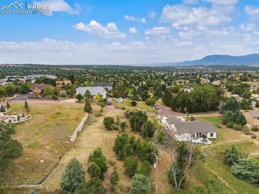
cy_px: 97
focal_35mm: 24
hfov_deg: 71.7
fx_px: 179
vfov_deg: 56.7
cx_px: 130
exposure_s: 1/2000
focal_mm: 12.29
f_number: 2.8
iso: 180
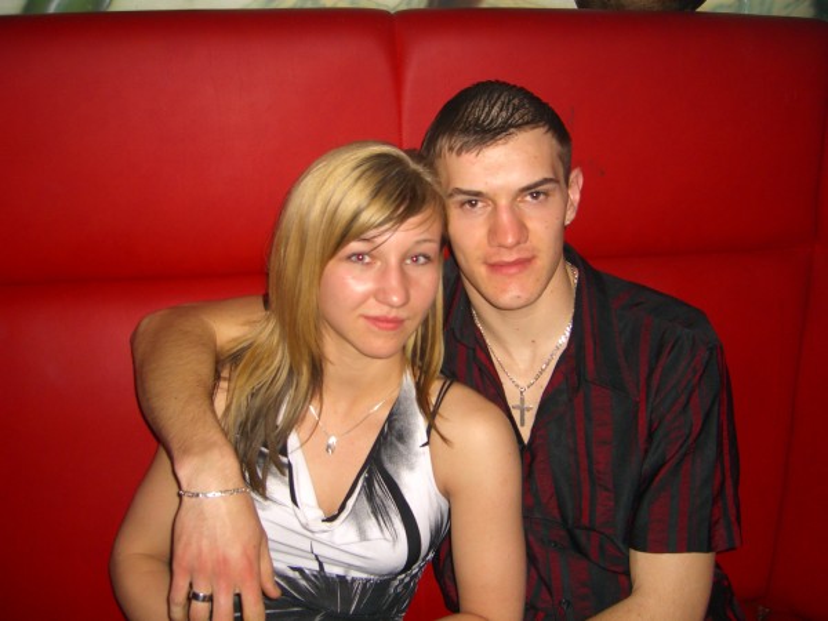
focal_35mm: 38
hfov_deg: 49.0
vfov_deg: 37.7
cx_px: 414
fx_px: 909
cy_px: 310
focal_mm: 7.9
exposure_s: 1/60
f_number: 2.8
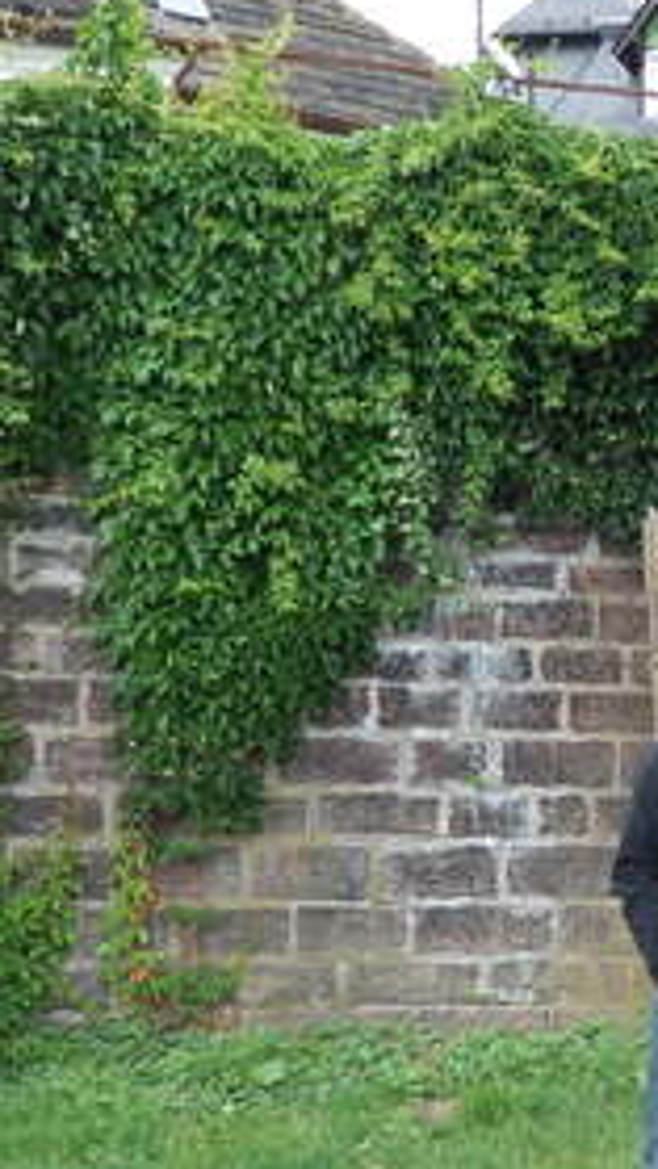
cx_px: 993
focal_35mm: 57
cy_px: 786
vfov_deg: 36.2
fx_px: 1767
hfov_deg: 18.6
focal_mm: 5
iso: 100
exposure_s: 1/50
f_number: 3.2
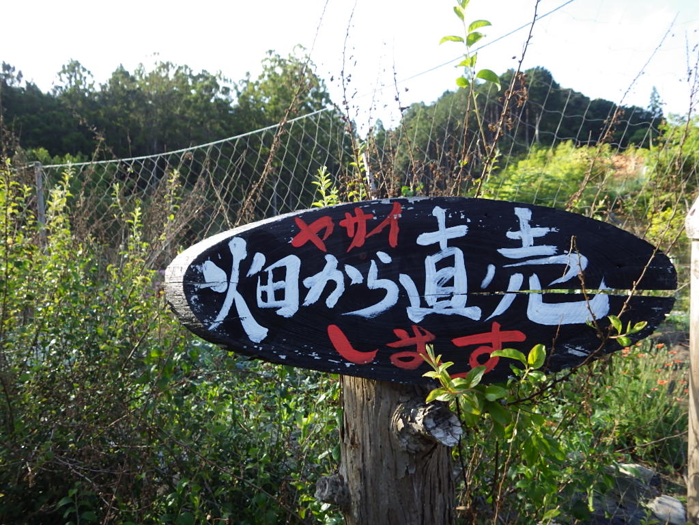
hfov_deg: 69.4
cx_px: 350
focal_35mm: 25
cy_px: 262
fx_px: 505
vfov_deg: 54.9
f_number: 2.8
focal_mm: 4.5
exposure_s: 1/320
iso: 125
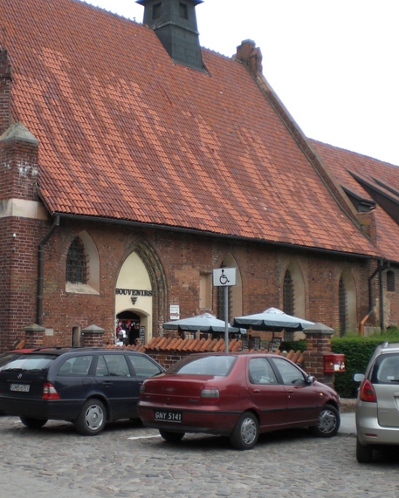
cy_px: 255
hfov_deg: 28.5
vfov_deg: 36.0
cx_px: 82
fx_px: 767
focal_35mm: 52
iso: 50
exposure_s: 1/320
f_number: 3.1
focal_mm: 6.3
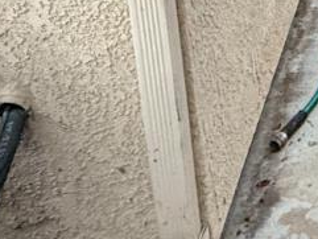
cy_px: -244
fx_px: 800
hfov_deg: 18.9
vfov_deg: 14.2
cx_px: 519
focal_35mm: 87
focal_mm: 2.22
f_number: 2.2
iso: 320
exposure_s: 1/93
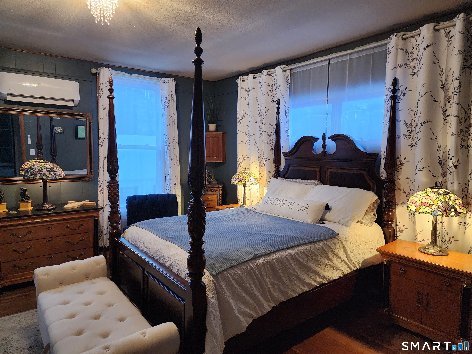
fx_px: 314
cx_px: 236
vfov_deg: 58.9
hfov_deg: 73.9
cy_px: 177
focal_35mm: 23
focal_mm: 6.4
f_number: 1.8
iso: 1000
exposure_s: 1/120
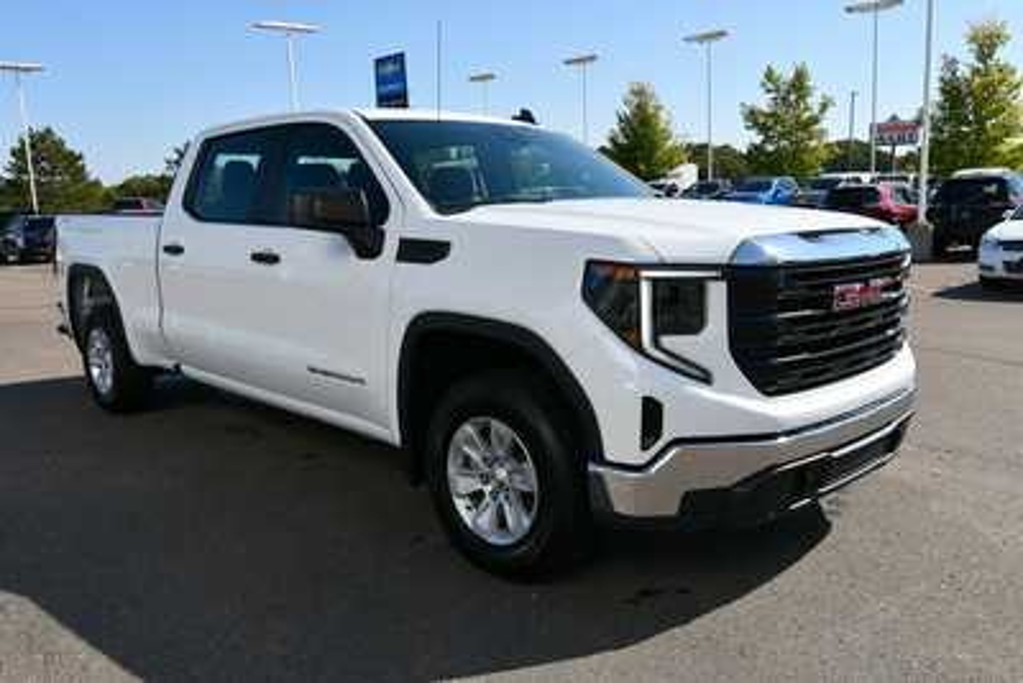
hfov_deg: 61.9
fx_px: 853
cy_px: 342
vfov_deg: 43.6
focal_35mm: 30
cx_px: 512
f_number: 8
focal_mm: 20
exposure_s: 1/250
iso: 100
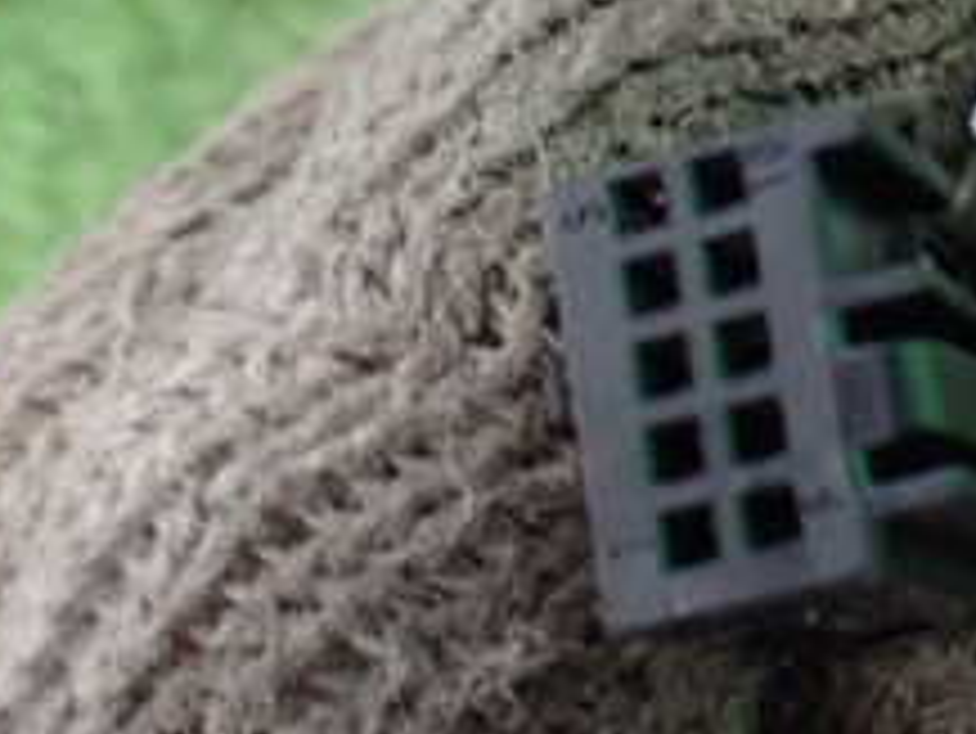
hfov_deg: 22.5
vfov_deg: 17.6
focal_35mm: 83
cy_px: 131
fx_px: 2341
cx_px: 998
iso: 800
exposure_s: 1/40
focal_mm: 5.4
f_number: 2.3
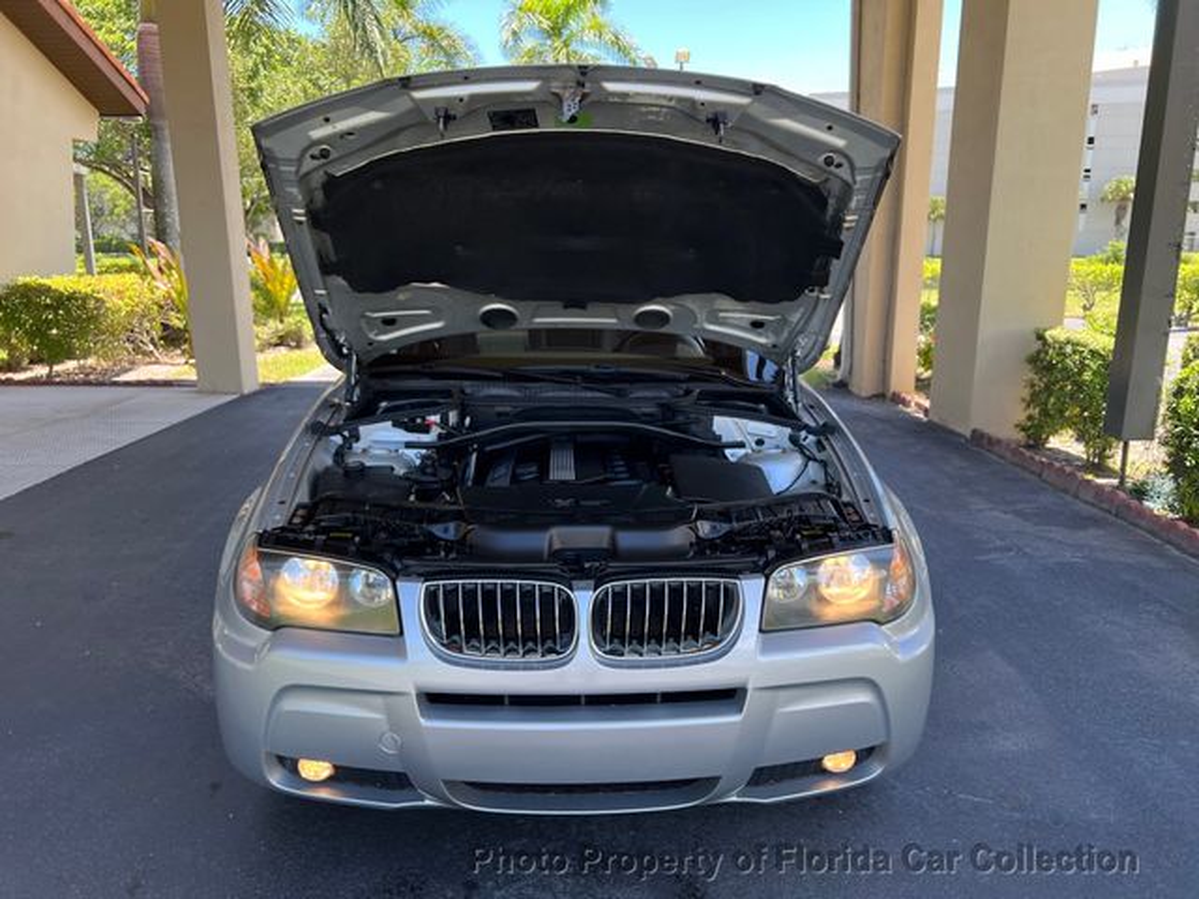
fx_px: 901
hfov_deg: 67.3
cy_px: 450
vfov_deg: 53.1
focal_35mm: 26
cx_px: 600
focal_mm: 5.7
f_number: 1.5
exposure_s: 1/336
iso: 50
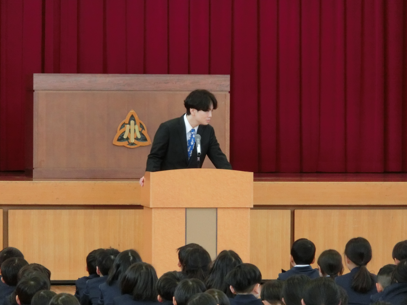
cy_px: 152
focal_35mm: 240
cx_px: 204
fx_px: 2822
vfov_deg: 6.2
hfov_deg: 8.2
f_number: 5.8
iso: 800
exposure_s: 1/100
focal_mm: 42.43
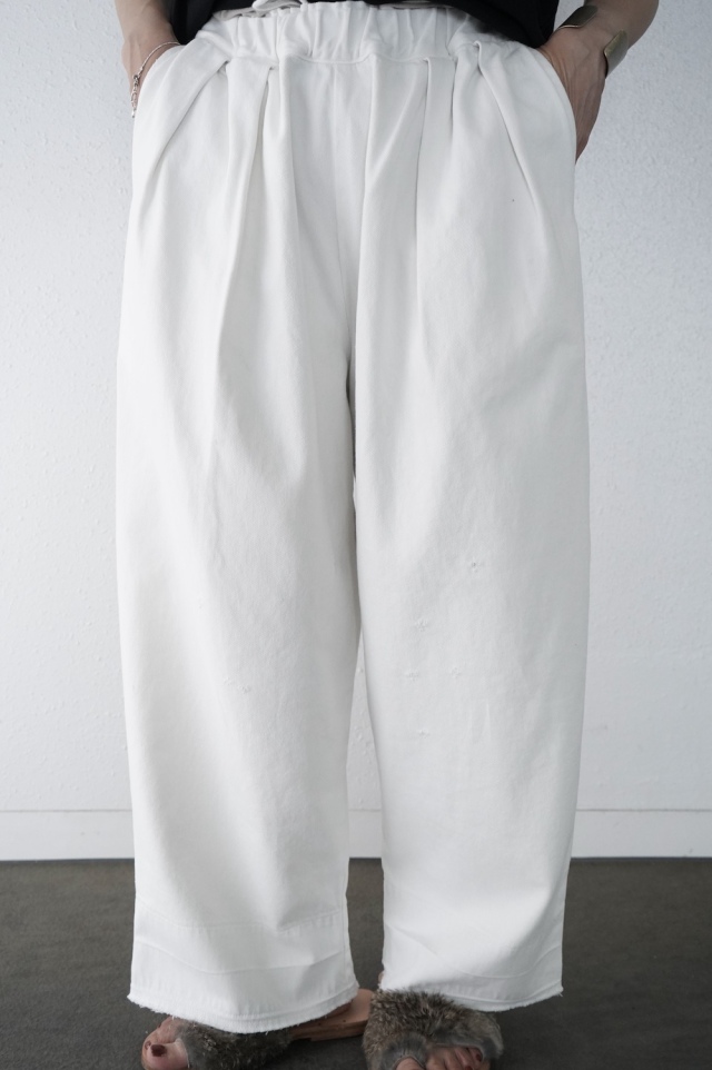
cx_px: 356
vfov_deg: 49.6
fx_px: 1159
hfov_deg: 34.2
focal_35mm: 39
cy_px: 535
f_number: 5.6
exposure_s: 1/160
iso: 5000
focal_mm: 39
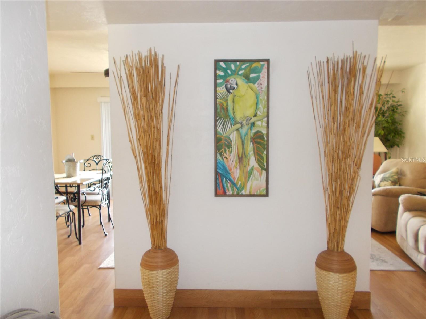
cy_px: 160
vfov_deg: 53.1
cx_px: 213
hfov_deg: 67.3
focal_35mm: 26
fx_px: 320
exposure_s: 1/25
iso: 200
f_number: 3.2
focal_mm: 4.6
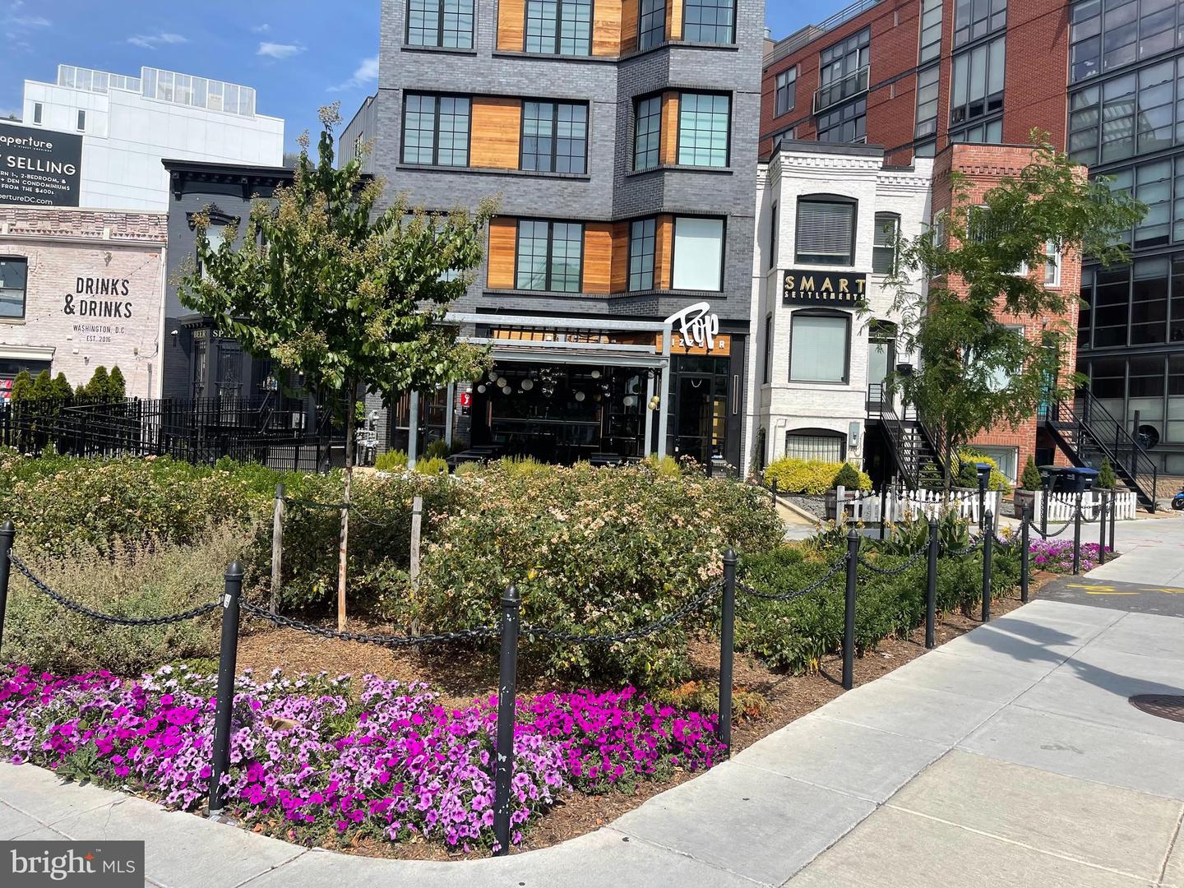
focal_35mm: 25
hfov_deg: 69.4
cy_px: 444
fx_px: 855
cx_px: 592
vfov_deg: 54.9
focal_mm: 5.1
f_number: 1.6
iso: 32
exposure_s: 1/3257
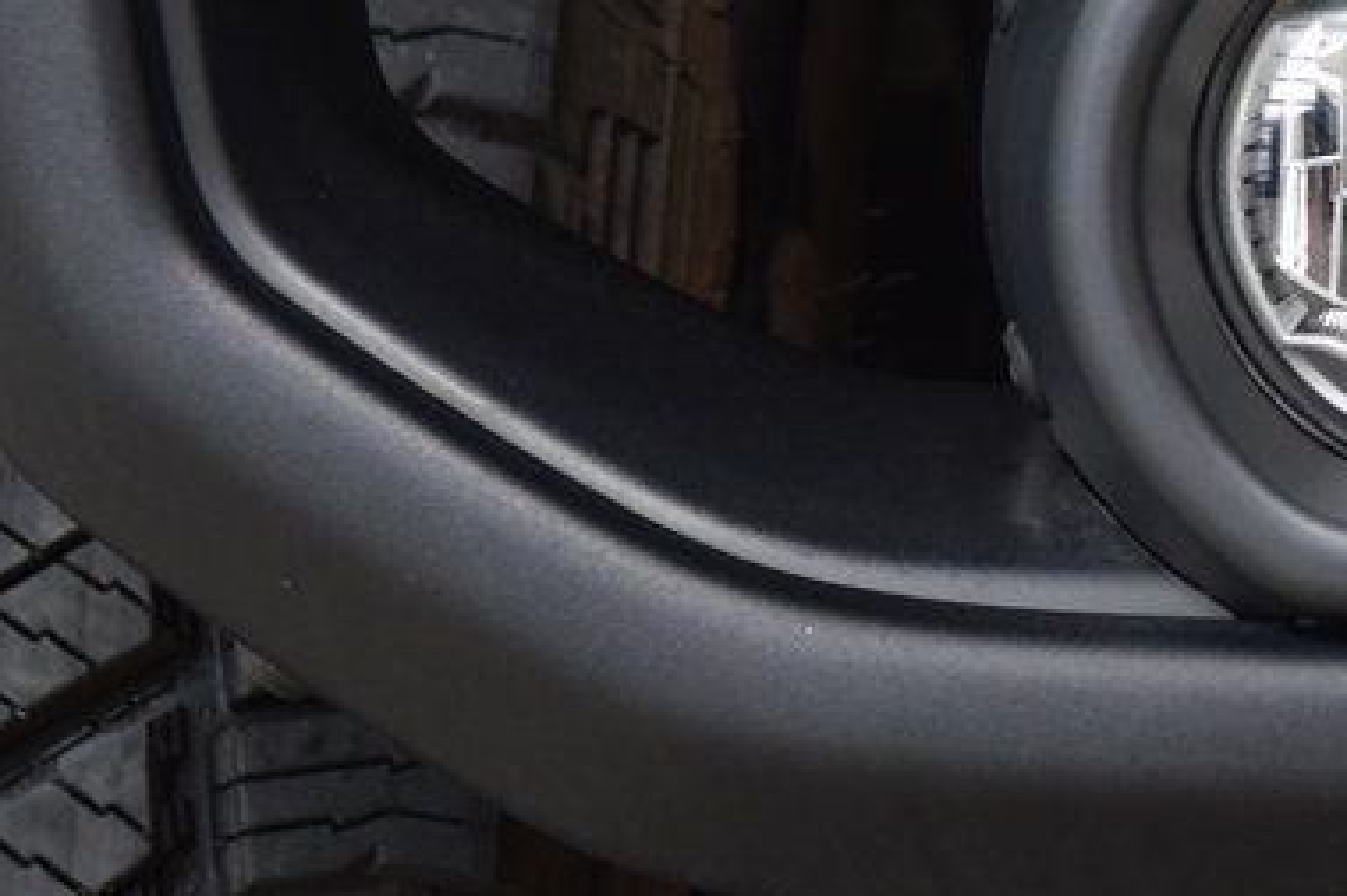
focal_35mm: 283
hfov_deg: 7.2
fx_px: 10584
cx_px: 1613
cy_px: 161
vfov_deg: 4.8
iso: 1600
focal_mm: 70
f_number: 6.3
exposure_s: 1/30
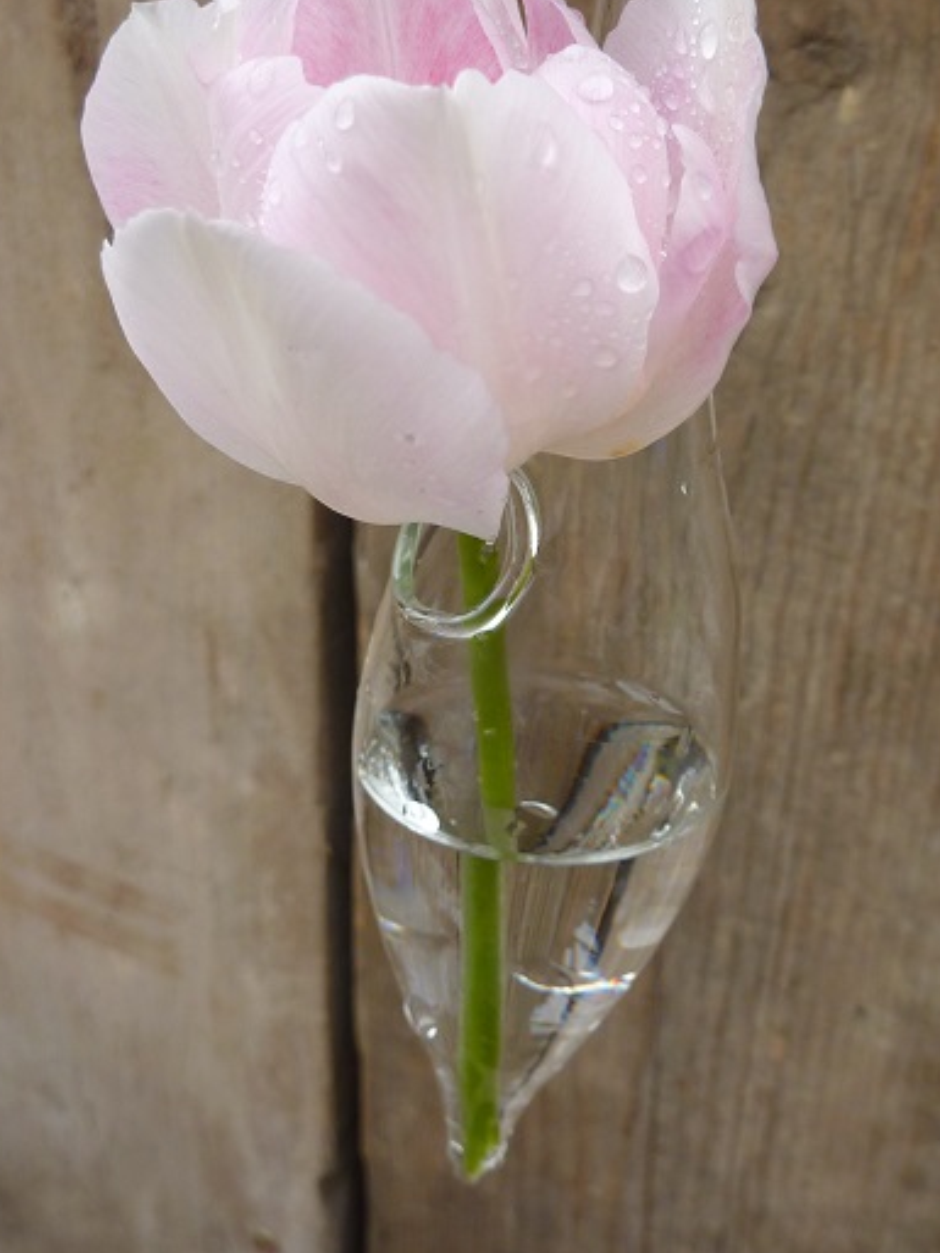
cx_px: 461
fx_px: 1411
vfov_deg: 47.6
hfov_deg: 36.8
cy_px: 496
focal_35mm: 39
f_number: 3.3
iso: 80
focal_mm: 4.1
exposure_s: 1/200
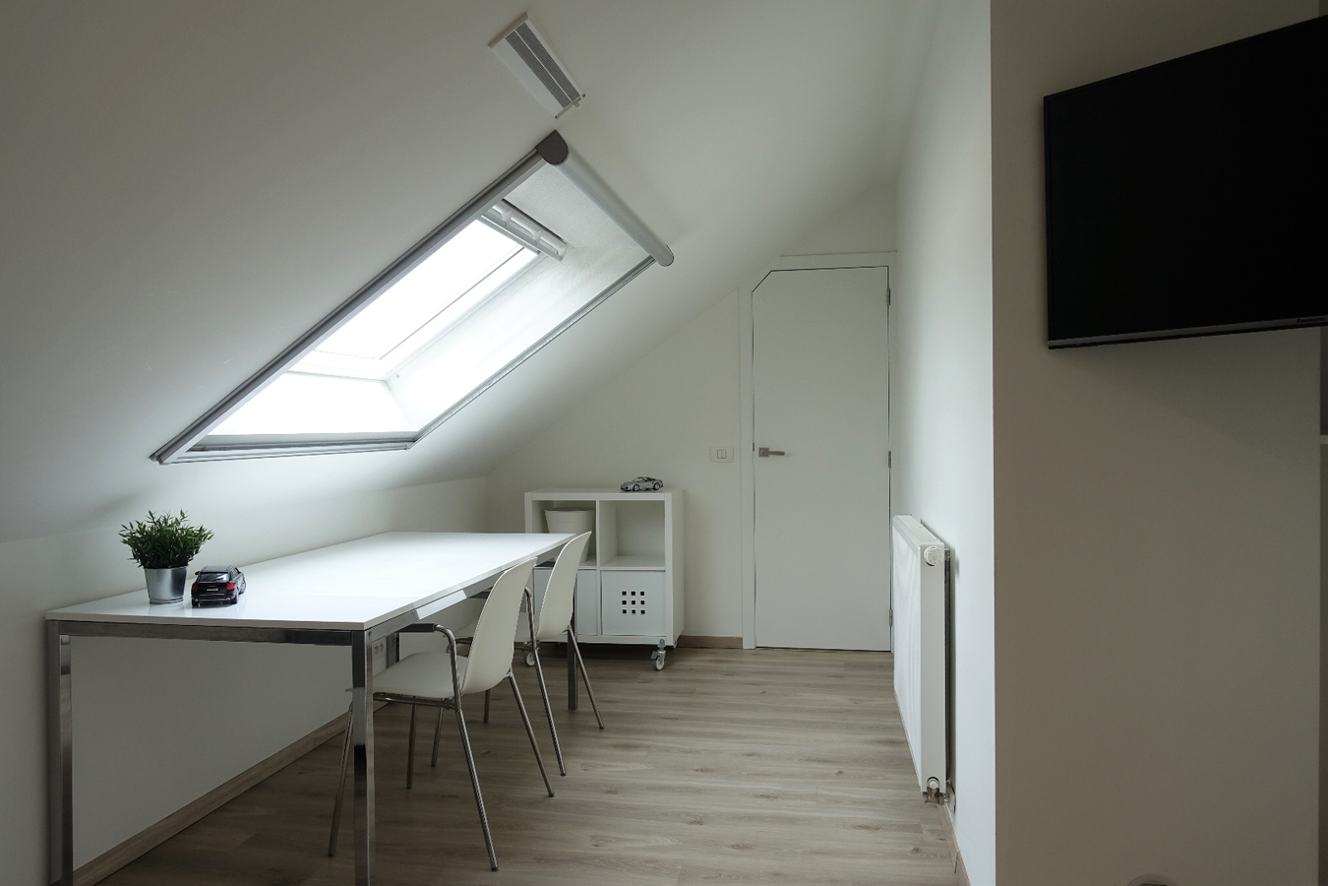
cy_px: 443
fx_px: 885
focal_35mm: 24
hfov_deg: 73.7
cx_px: 664
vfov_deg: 53.1
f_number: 3.2
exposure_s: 1/80
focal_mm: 8.8
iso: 125
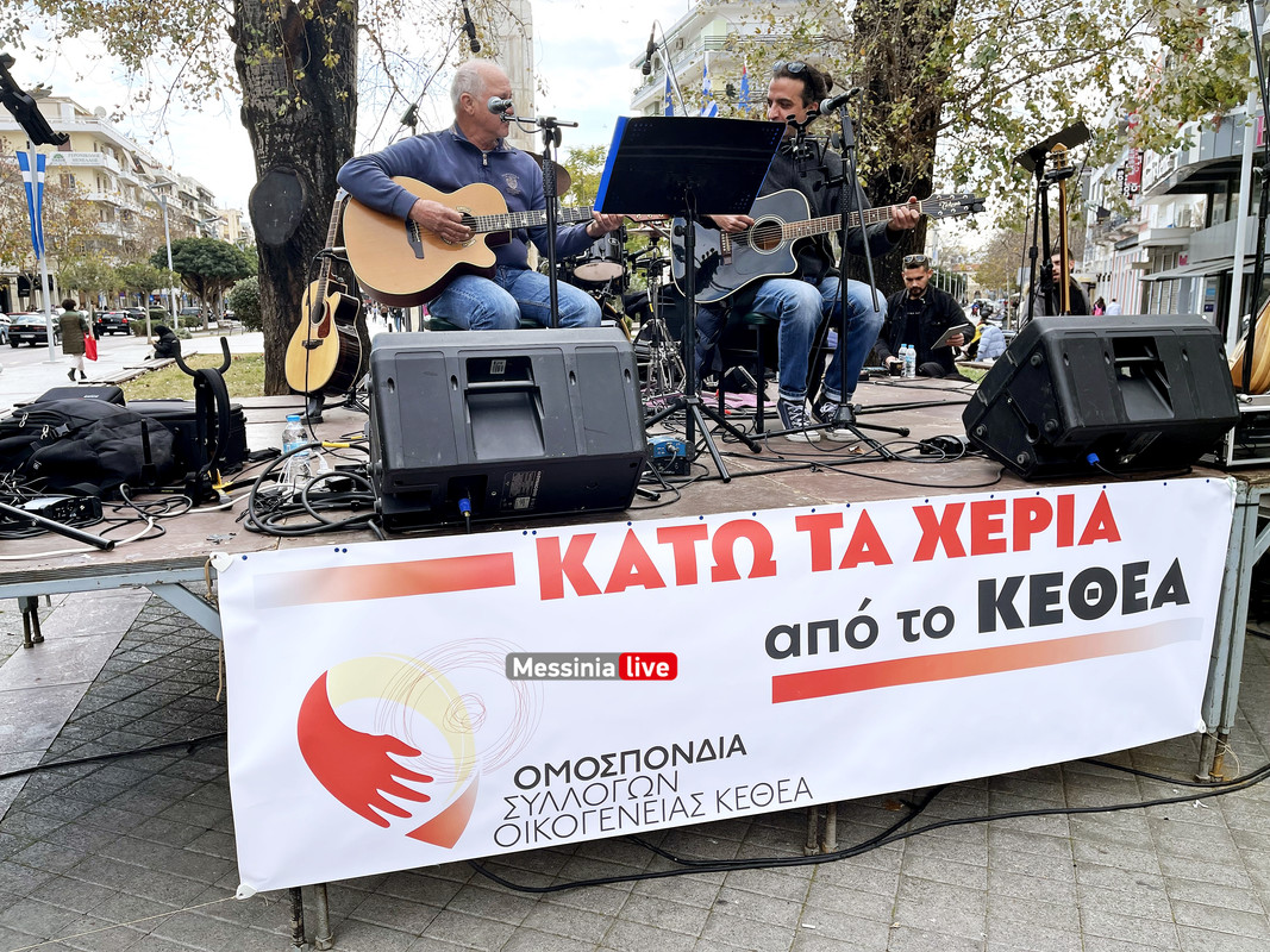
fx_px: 917
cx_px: 635
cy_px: 476
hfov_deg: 69.4
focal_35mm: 25
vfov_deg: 54.9
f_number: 1.6
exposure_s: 1/1067
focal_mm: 5.1
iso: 32
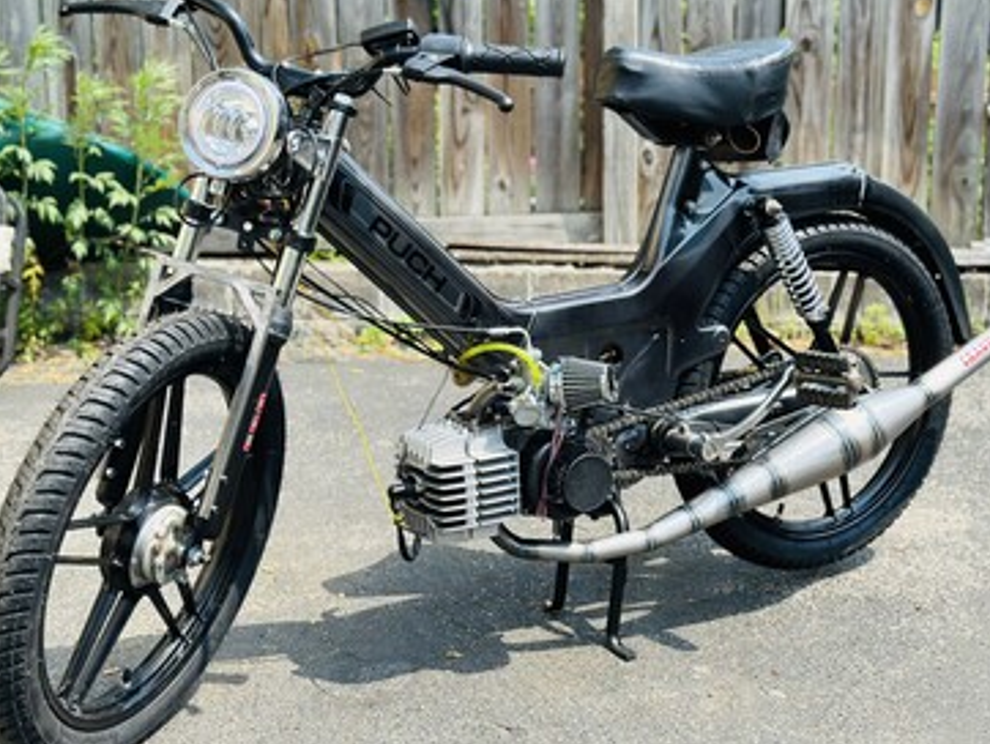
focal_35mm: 53
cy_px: 345
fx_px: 1517
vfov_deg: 27.5
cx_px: 495
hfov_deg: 36.1
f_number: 1.78
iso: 100
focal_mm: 6.86
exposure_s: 1/1916
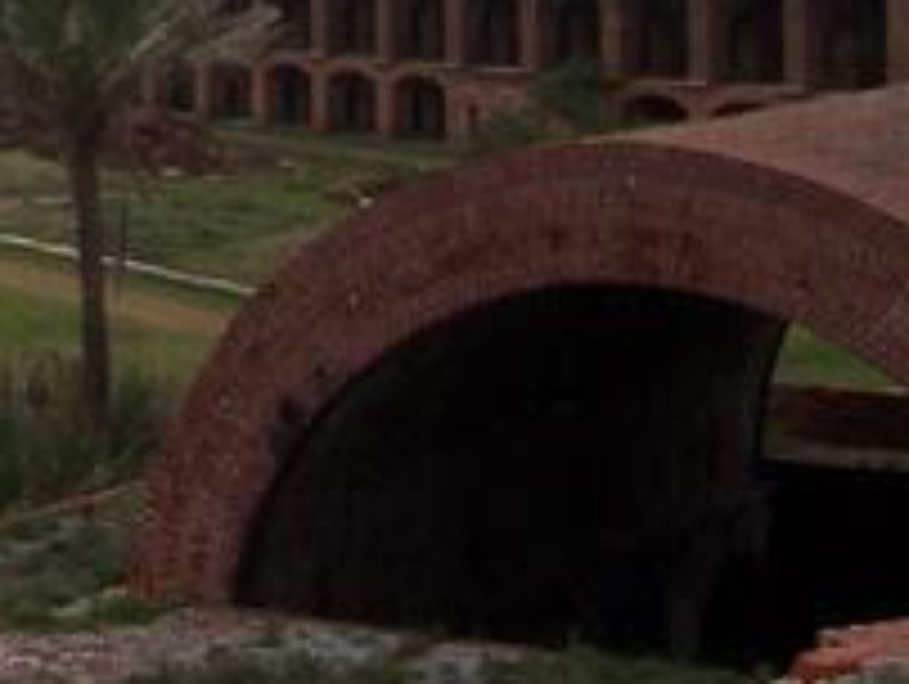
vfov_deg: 12.6
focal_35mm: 114
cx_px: -194
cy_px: -230
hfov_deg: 16.5
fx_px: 2997
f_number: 4.8
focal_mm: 6
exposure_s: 1/1000
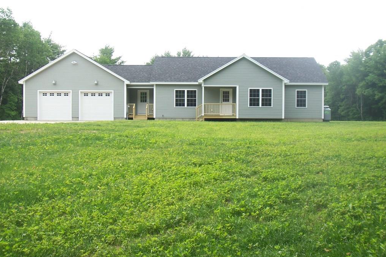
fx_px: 440
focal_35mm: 41
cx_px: 194
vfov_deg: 32.6
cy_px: 128
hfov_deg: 47.4
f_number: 3.9
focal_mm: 6.4
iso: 64
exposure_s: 1/200
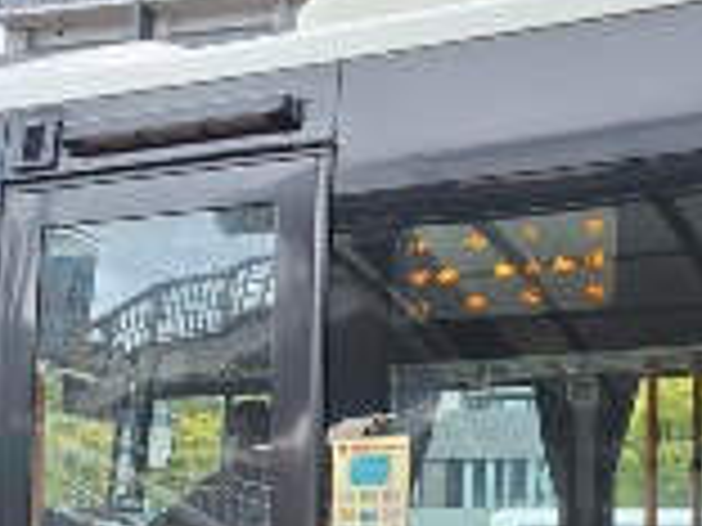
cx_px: 495
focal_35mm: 59
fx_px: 1196
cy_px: 571
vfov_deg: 23.4
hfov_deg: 32.3
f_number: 1.8
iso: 40
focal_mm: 5.54
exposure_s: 1/401
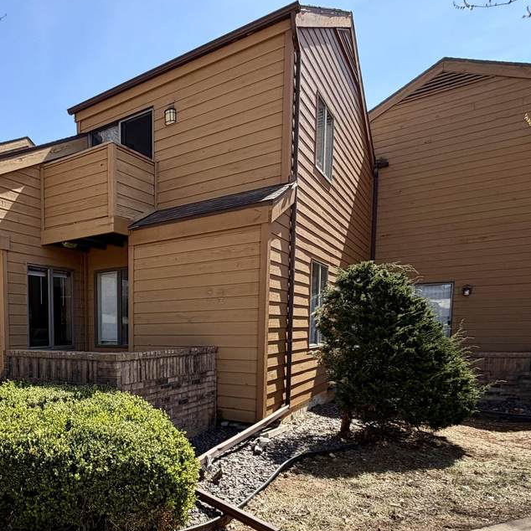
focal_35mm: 25
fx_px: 434
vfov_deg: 61.0
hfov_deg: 57.4
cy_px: 364
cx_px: 94
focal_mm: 2.22
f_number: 2.2
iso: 40
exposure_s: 1/751
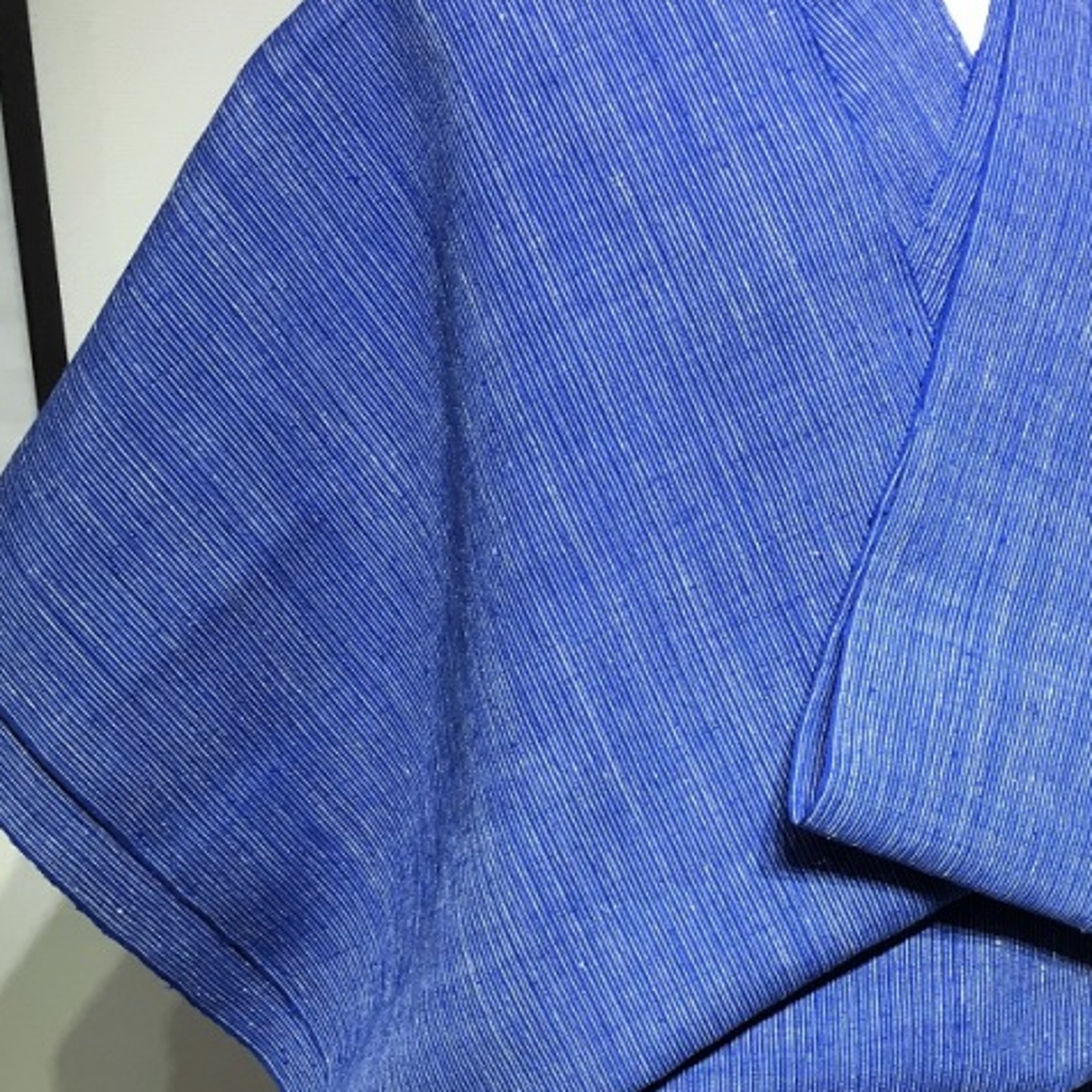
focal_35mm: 46
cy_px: 699
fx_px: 1642
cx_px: 703
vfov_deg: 36.5
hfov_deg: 36.5
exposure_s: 1/30
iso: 50
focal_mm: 4.15
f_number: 2.2
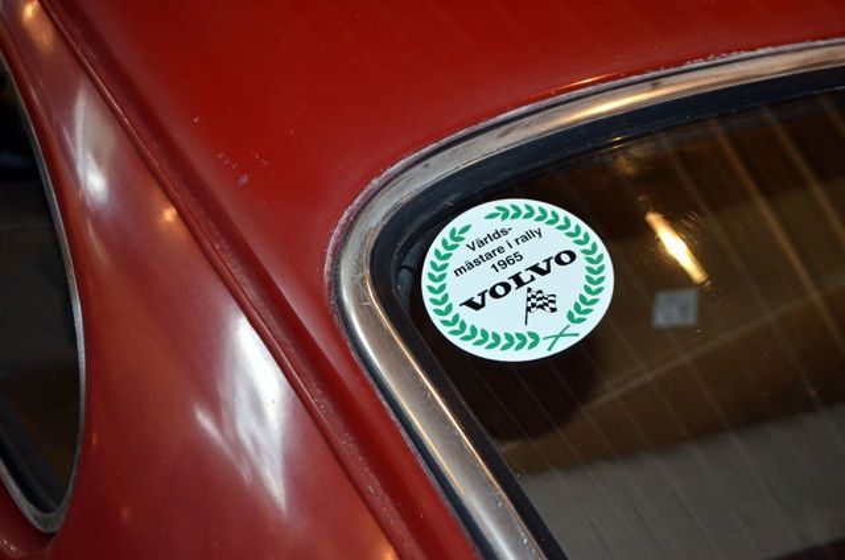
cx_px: 422
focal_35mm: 63
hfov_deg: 32.0
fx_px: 1476
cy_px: 280
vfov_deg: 21.5
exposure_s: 1/60
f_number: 5.3
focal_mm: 42
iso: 1400
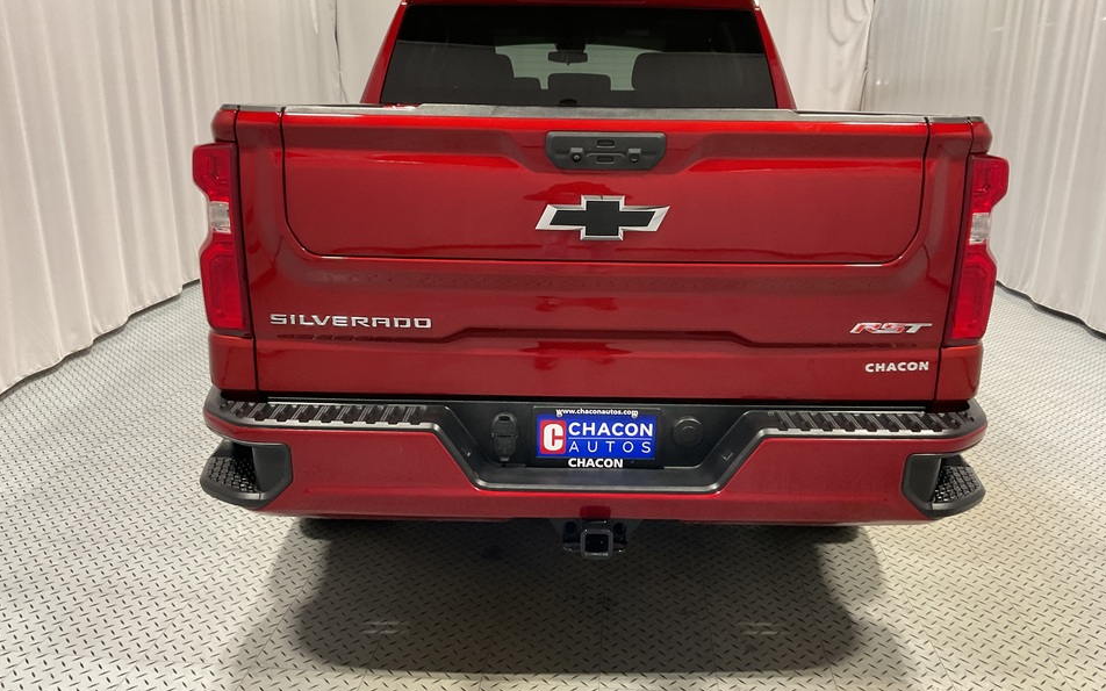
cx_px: 554
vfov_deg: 40.6
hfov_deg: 61.2
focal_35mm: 31
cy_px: 333
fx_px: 934
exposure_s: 1/50
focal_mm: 3
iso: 100
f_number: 1.8
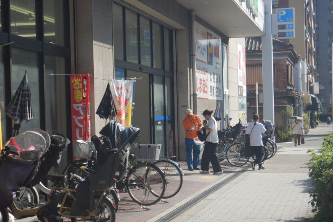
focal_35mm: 76
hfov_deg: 26.7
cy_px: 124
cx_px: 166
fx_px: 703
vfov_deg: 17.9
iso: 125
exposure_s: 1/640
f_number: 4.5
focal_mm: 13
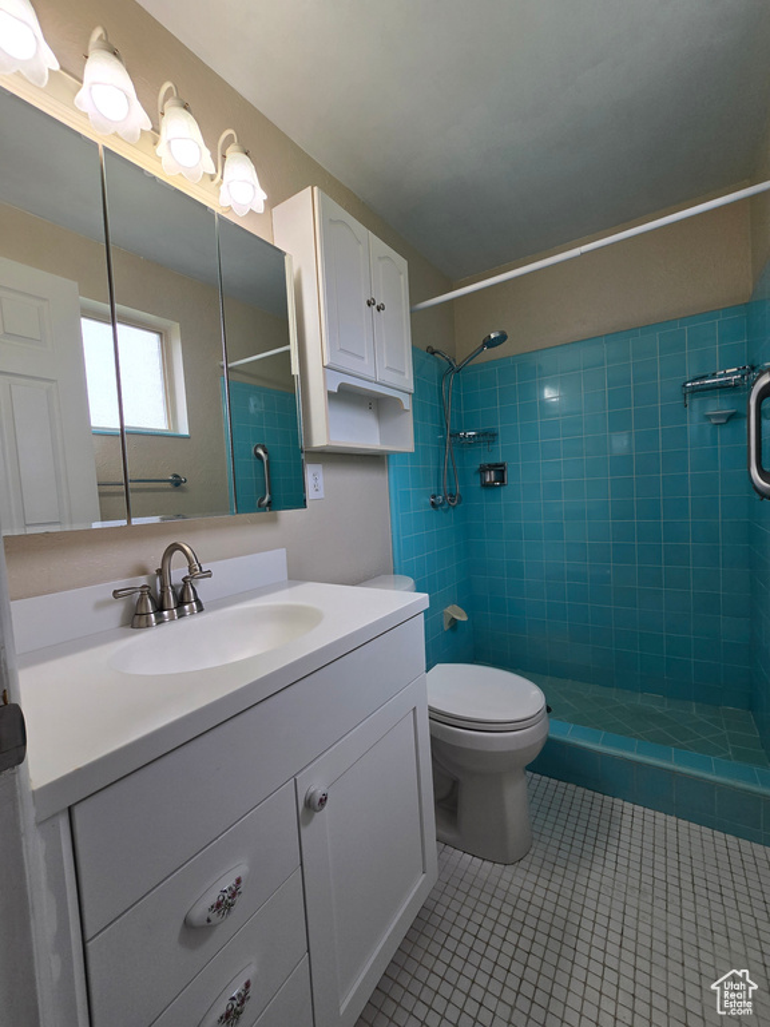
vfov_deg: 106.2
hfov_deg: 89.9
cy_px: 514
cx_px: 385
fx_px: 386
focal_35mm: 13
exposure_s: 1/129
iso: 50
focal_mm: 2.2
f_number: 2.2
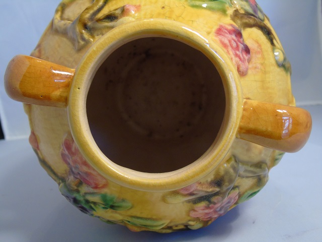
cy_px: 121
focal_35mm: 40
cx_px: 161
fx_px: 372
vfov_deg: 36.0
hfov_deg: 46.8
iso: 320
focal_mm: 7.1
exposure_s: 1/30
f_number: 3.9
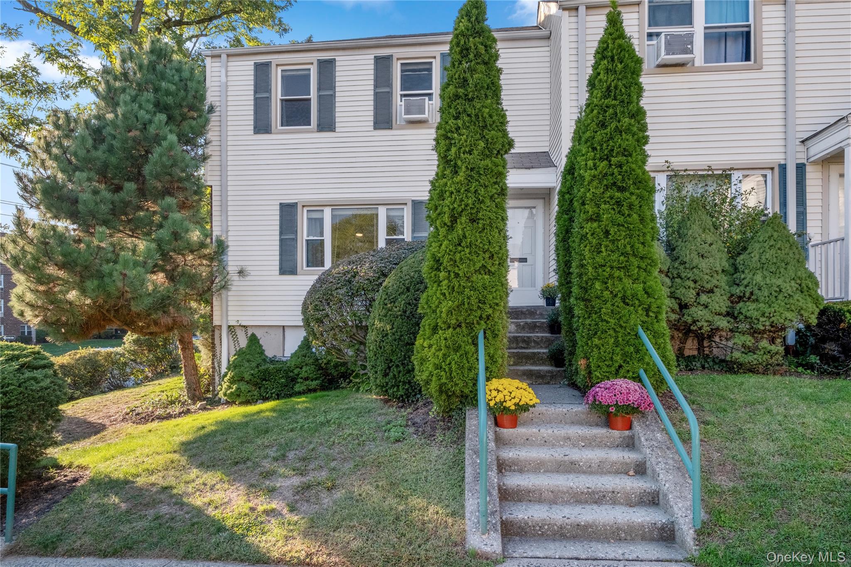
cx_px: 426
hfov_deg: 78.6
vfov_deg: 57.2
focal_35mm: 22
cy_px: 284
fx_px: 520
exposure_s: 1/80
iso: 500
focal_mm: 14.5
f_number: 8
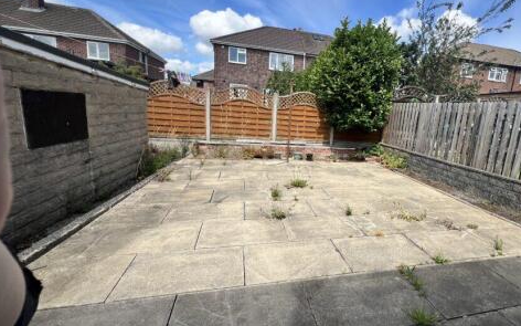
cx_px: 316
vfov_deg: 68.0
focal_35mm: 17
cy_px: 162
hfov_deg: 93.0
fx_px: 241
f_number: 1.8
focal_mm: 1.57
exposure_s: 1/1054
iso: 32
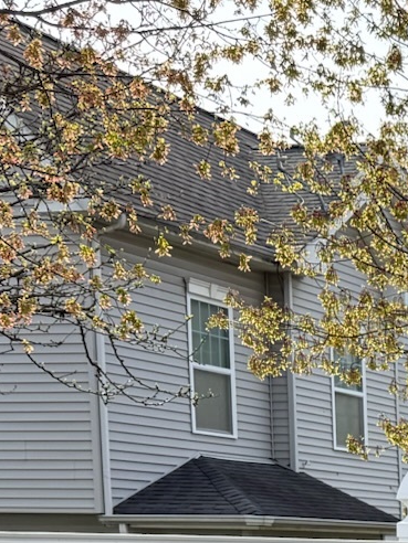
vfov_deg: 17.9
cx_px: 827
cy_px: 768
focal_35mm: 100
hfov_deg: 12.8
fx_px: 1572
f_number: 1.78
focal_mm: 6.76
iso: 100
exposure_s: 1/2299
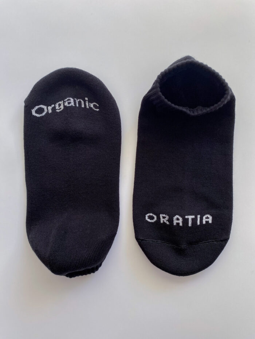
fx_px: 255
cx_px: 128
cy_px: 170
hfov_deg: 53.1
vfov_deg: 67.3
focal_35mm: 26
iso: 50
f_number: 1.8
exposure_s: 1/120
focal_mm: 4.25
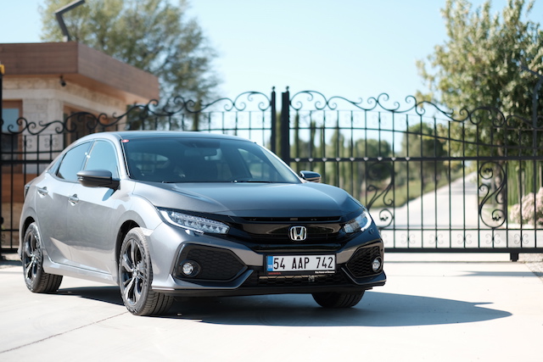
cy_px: 181
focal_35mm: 84
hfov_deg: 24.2
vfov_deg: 16.3
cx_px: 272
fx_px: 1267
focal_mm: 56
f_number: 1.2
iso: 200
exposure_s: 1/8000
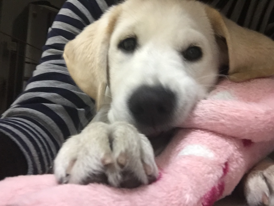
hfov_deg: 58.4
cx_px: 137
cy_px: 103
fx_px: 245
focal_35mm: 31
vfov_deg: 45.4
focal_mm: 2.65
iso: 250
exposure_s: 1/17
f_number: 2.2
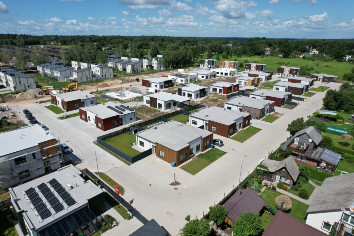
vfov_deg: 57.2
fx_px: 216
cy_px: 118
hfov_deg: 78.6
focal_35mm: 22
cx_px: 177
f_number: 2.8
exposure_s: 1/2500
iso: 110
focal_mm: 8.38
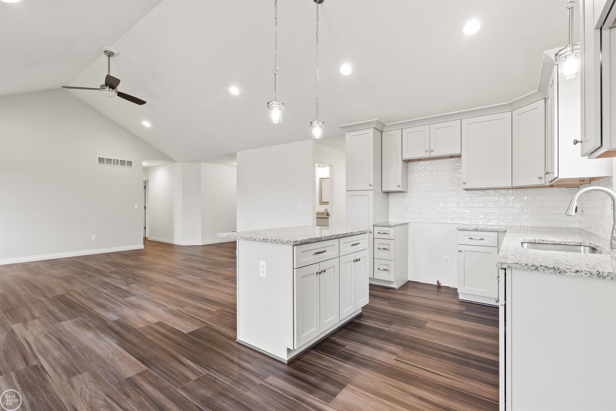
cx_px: 308
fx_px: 274
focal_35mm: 16
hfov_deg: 96.7
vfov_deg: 73.7
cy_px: 206
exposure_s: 1/2
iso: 400
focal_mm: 16
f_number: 9
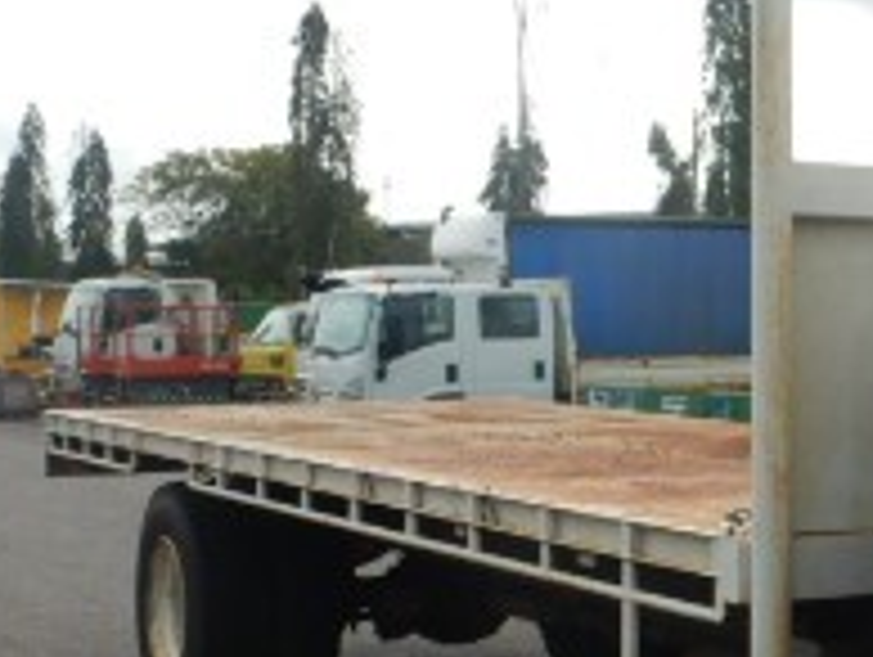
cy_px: 382
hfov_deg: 22.9
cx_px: 1017
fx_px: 1995
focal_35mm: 79
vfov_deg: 18.7
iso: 125
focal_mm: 4.3
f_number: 4.1
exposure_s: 1/800
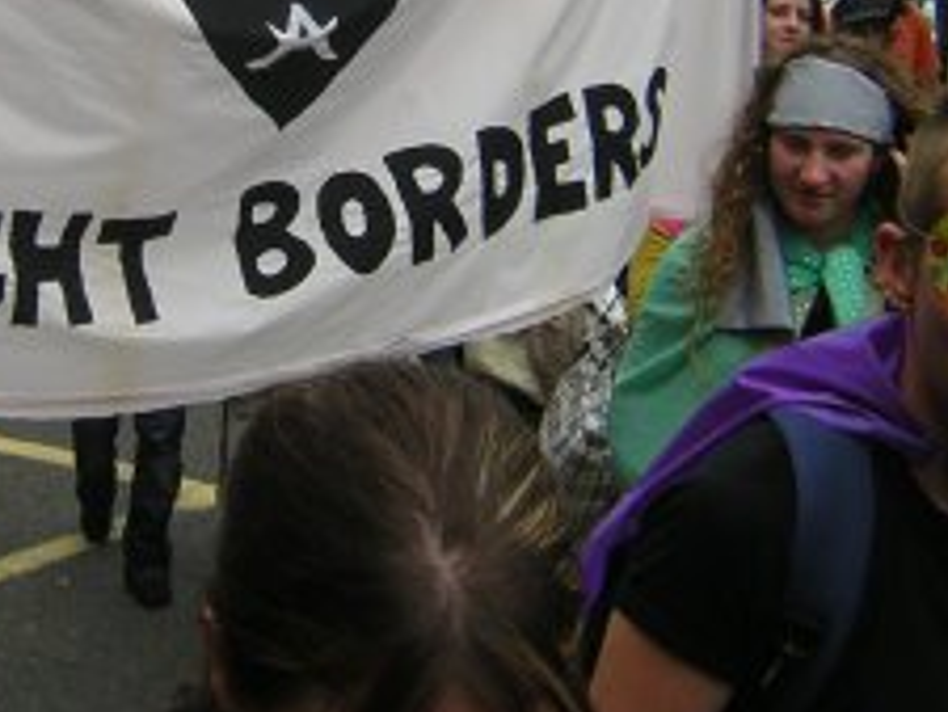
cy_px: 21
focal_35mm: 72
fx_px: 1973
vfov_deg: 19.9
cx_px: 282
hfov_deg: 26.8
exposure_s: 1/462
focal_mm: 4.7
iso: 100
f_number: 2.6
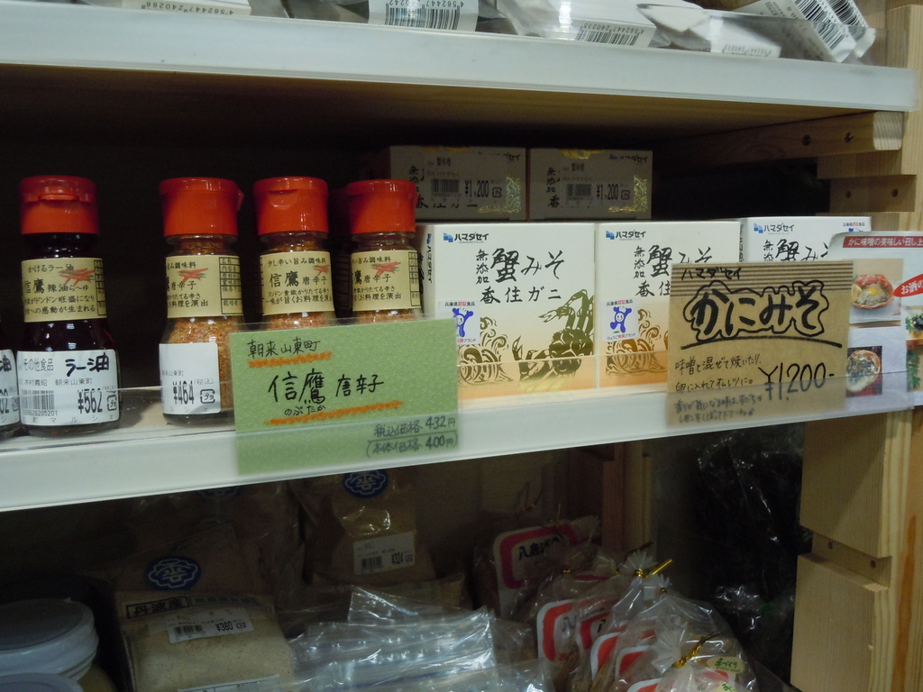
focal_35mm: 33
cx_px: 462
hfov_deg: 55.4
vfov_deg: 42.9
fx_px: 880
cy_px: 346
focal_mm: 5.9
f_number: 4
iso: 400
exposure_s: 1/125
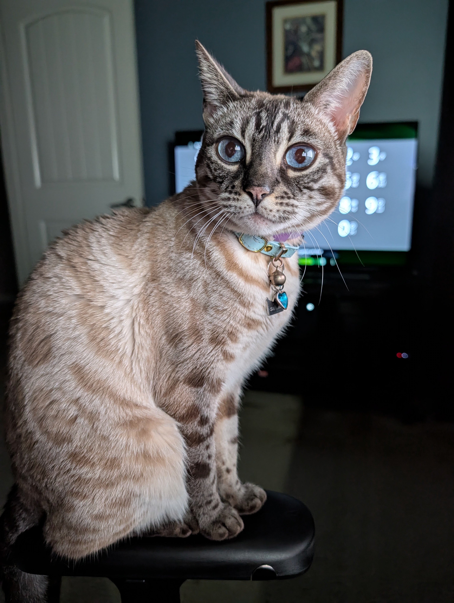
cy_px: 302
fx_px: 419
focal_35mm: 24
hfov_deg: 56.9
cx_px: 227
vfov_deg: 71.5
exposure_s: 1/31.5
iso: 516
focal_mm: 6.9
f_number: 1.68
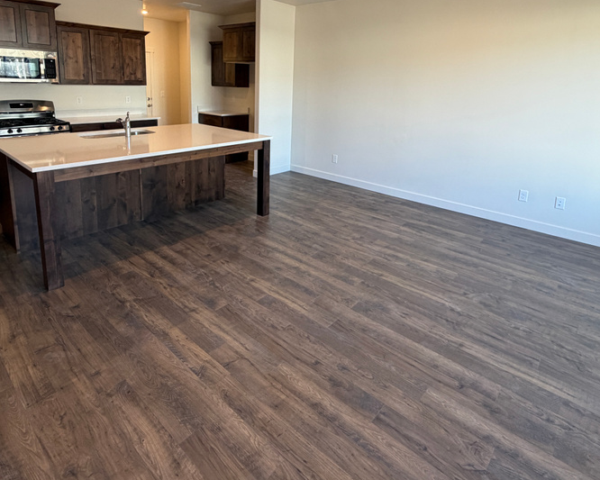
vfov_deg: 63.2
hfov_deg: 77.6
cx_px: 295
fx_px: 373
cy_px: 146
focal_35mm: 21
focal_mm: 2.22
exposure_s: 1/120
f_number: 2.2
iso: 200
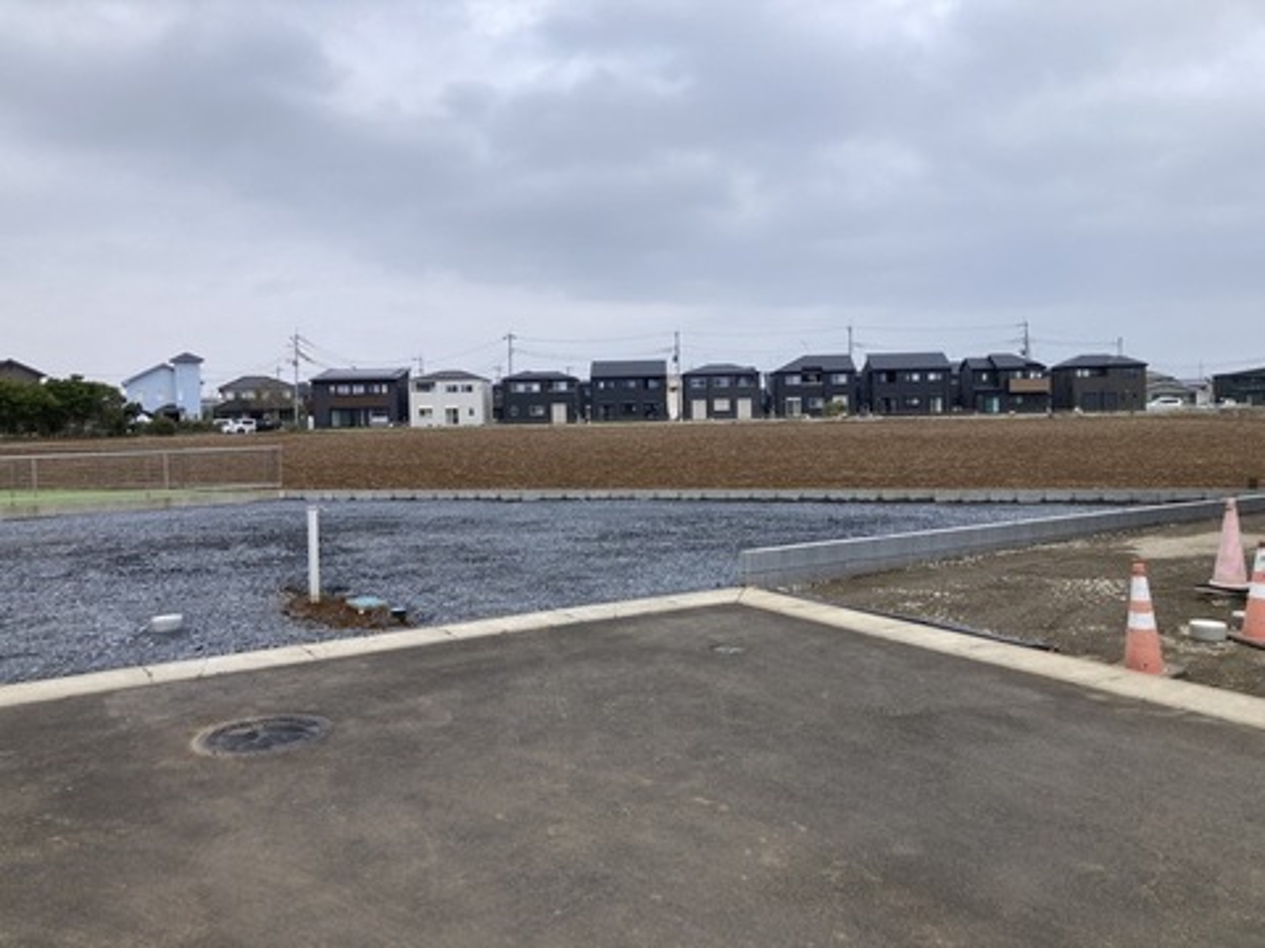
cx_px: 632
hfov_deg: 63.4
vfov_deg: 49.7
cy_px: 474
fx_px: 1023
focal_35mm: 28
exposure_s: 1/2024
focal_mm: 3.99
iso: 20
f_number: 1.8
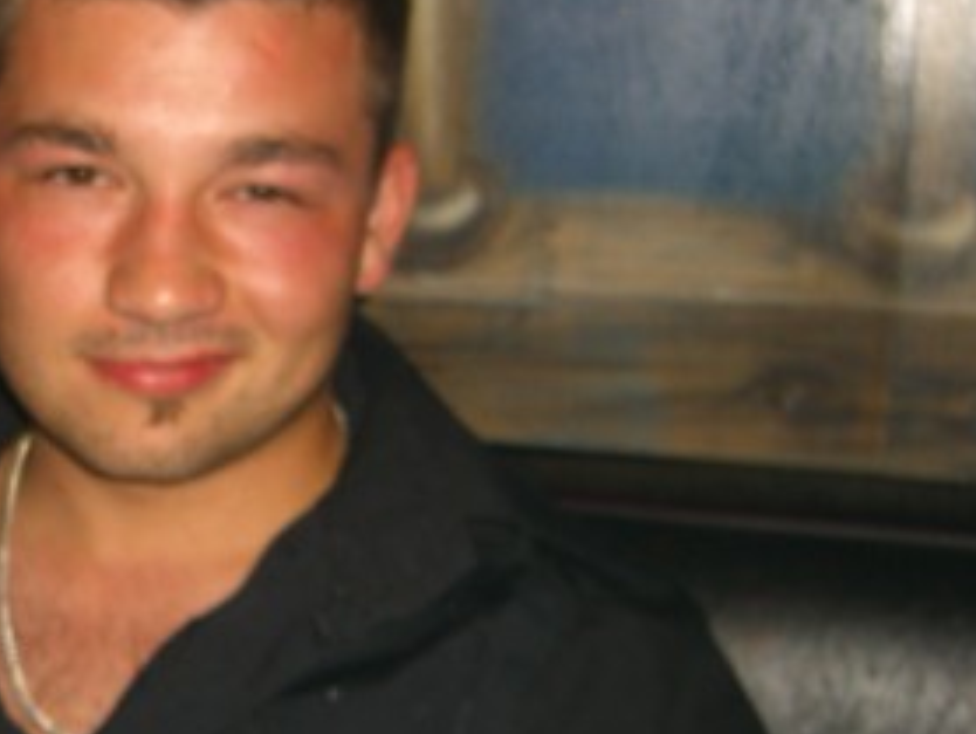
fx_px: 2314
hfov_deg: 23.0
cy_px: 414
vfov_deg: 18.0
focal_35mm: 82
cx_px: 42
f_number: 2.8
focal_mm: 7.9
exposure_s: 1/60
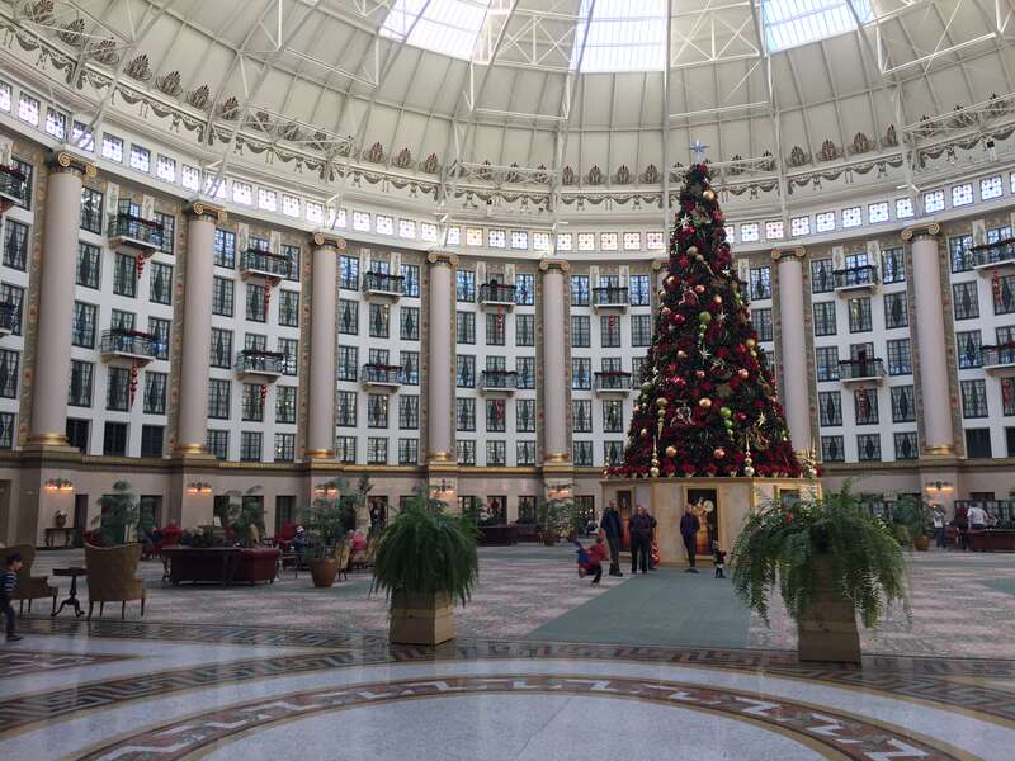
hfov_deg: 61.7
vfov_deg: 48.2
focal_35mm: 29
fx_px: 850
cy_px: 380
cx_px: 508
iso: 40
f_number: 2.2
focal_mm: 4.15
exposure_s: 1/60
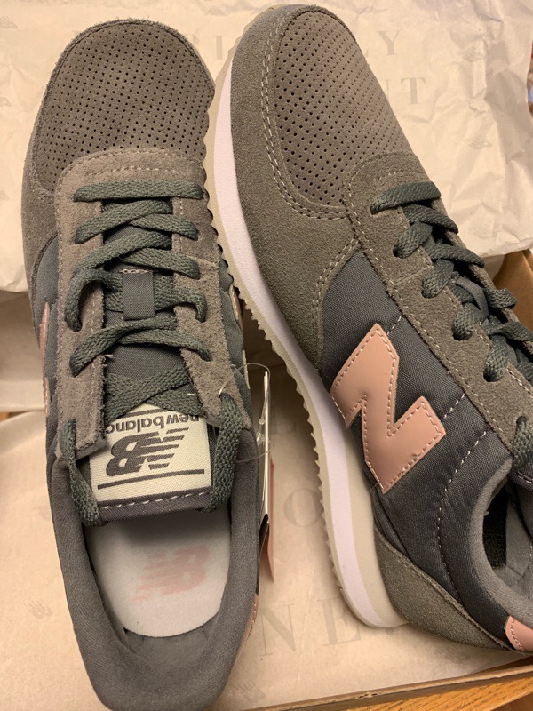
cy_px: 356
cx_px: 266
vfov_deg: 67.3
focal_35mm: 26
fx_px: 534
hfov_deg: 53.1
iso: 125
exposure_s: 1/50
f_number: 1.8
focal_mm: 4.25
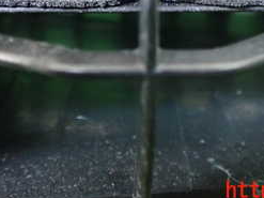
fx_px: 556
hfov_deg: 26.7
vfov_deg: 19.1
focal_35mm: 73
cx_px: 146
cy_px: -36
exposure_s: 1/30
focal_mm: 5.4
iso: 1000
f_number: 2.3
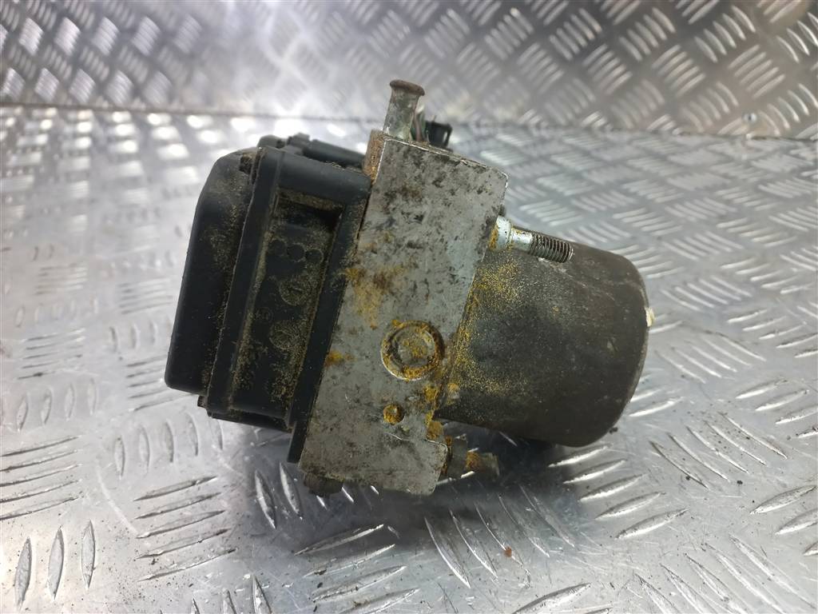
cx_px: 409
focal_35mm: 25
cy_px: 307
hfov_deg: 69.4
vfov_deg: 54.9
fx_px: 591
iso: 100
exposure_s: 1/50
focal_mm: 4.6
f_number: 1.8
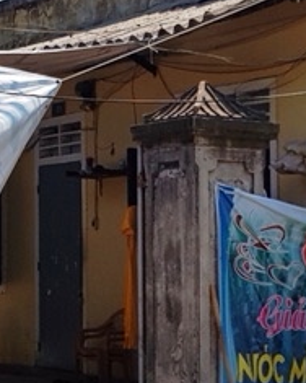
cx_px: 37
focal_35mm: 69
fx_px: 781
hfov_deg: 21.7
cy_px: 160
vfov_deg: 27.5
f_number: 1.7
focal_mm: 4.2
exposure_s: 1/2952
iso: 40
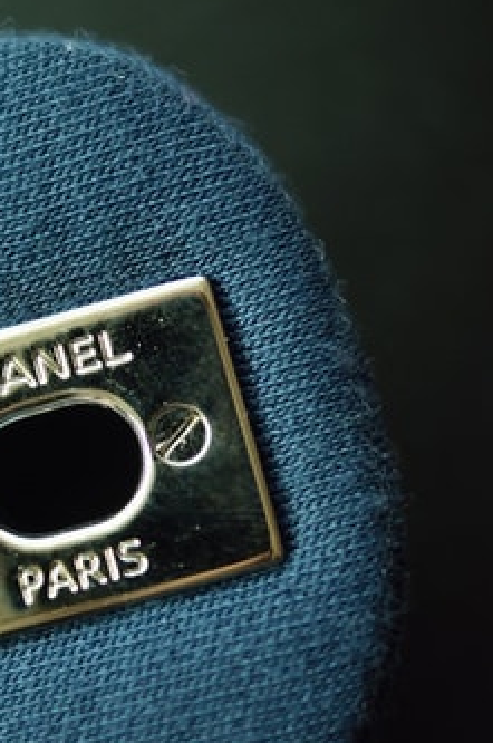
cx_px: 28
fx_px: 2080
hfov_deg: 13.4
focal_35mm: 101
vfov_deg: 20.2
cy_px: 382
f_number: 1.8
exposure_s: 1/60
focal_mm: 35
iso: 100
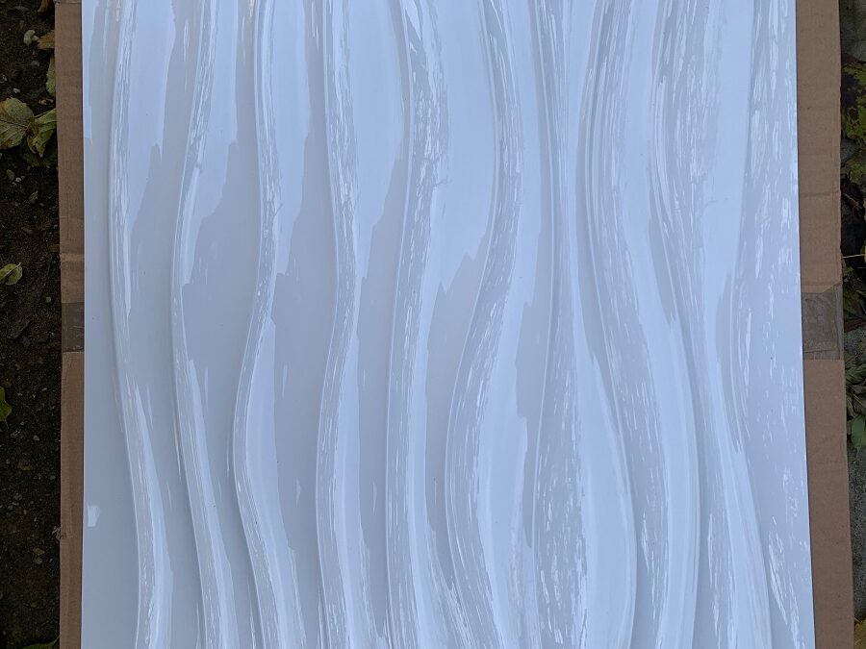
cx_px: 433
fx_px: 650
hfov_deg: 67.3
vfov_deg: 53.1
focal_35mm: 26
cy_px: 324
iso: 25
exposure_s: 1/455
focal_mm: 4.25
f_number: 1.8
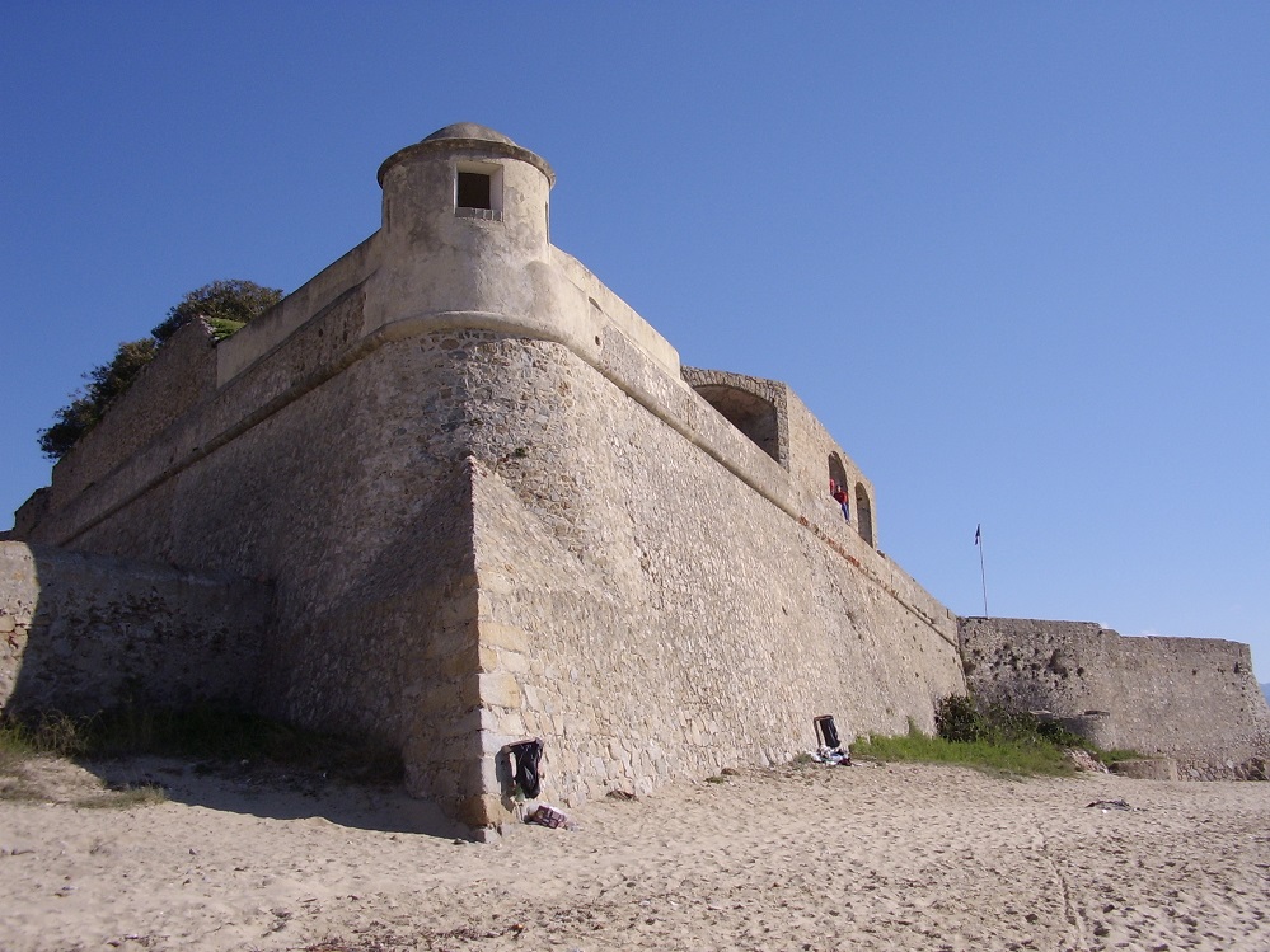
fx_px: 1101
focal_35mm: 30
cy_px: 476
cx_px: 635
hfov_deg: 60.0
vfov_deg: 46.8
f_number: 4.1
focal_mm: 5.8
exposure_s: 1/917
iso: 71
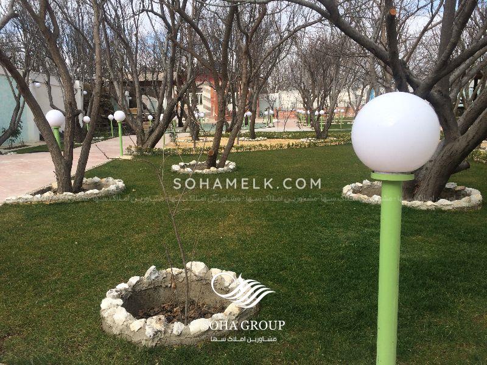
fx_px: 408
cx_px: 244
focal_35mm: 29
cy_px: 182
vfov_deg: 48.2
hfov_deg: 61.7
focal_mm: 4.15
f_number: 2.2
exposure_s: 1/1208
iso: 32
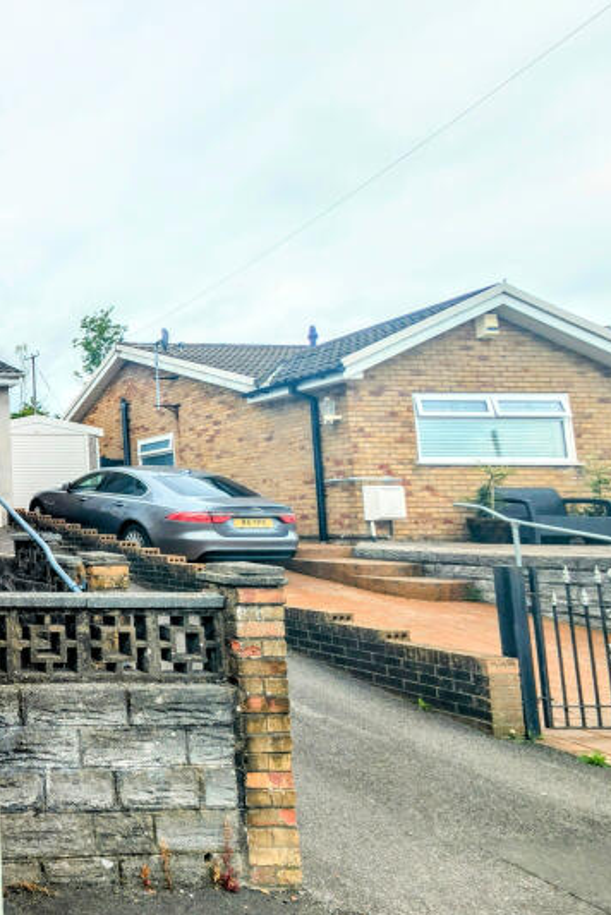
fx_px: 610
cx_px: -233
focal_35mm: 24
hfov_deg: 33.2
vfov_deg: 73.7
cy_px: 468
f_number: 1.95
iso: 41
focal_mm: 2.23
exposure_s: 1/1361
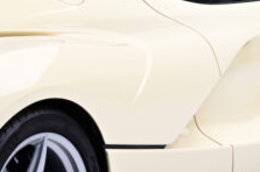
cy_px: 101
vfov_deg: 6.0
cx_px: -14
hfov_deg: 8.9
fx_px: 1659
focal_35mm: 230
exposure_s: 1/200
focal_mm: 50
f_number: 8
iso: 160
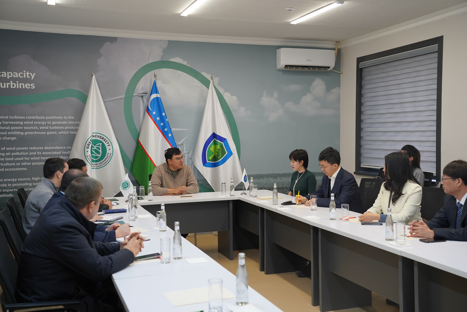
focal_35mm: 39
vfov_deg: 34.2
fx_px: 506
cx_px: 234
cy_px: 156
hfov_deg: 49.6
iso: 1000
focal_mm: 39
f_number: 4
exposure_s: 1/160
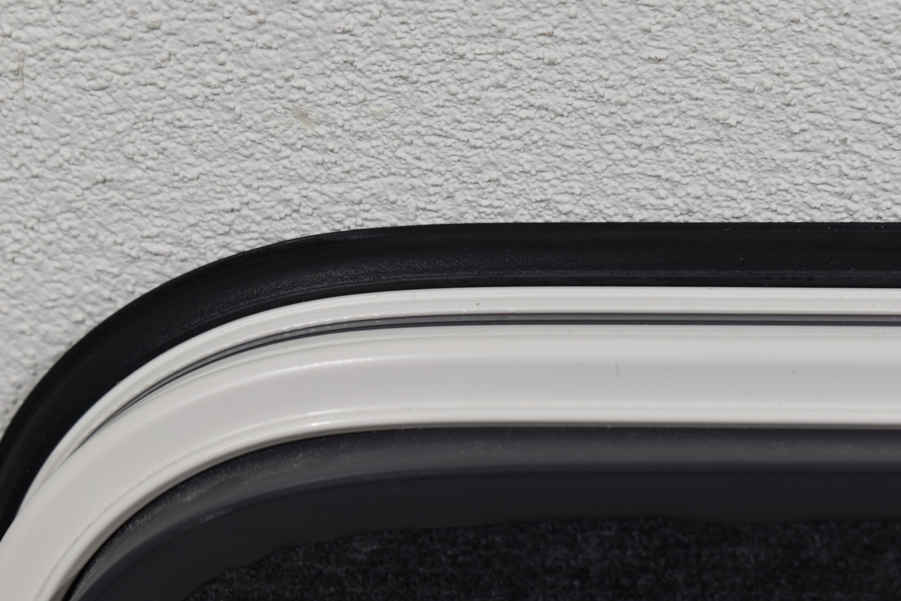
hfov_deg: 24.6
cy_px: 300
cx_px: 450
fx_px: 2065
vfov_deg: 16.6
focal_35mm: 82
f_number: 7.1
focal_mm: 55
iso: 400
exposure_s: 1/60
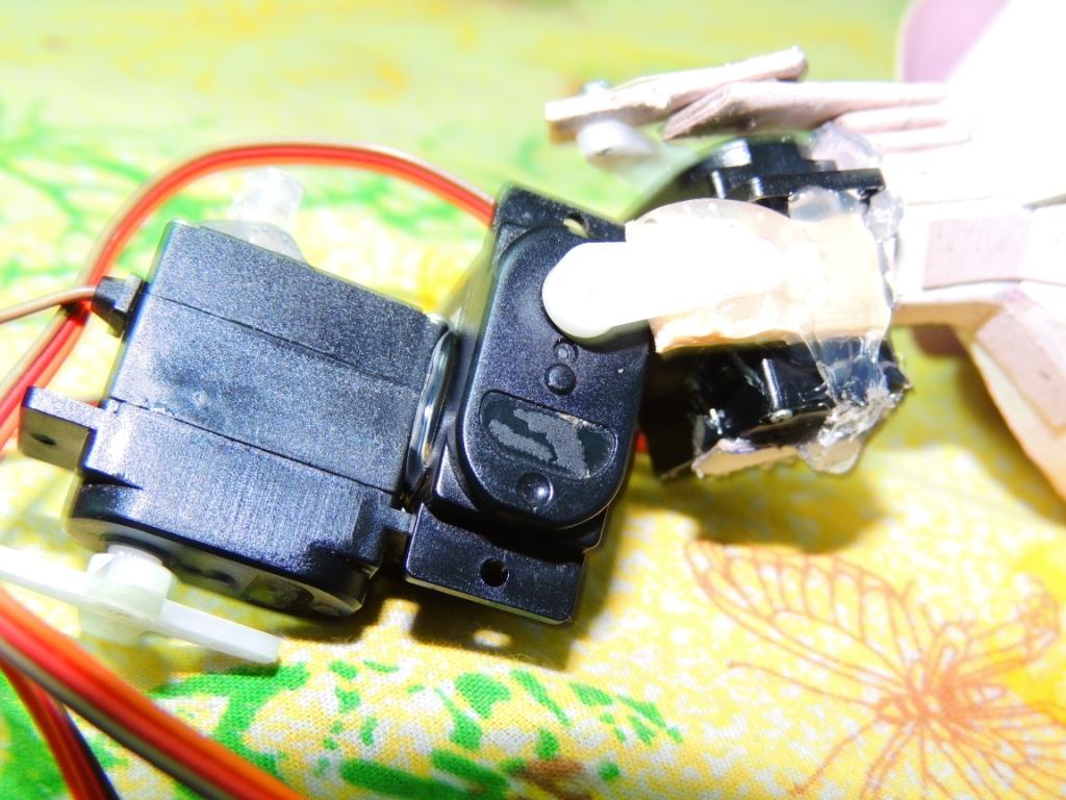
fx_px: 1447
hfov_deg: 40.4
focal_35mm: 47
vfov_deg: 30.9
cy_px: 400
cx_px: 533
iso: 125
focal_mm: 8.3
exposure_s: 1
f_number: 3.5
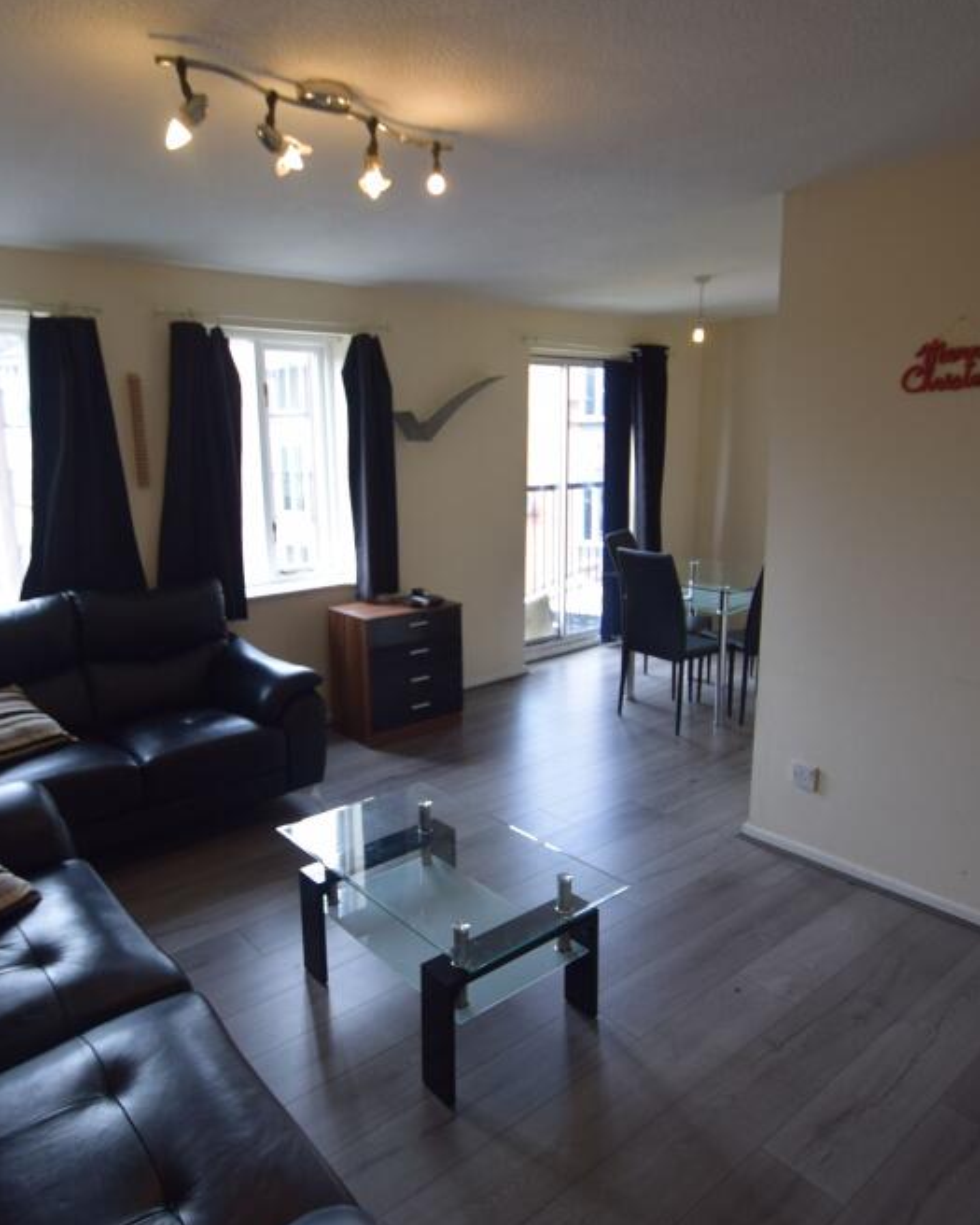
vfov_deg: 75.0
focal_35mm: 22
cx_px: 463
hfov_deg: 63.1
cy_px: 598
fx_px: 797
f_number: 3.5
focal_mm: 10
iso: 280
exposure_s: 1/125
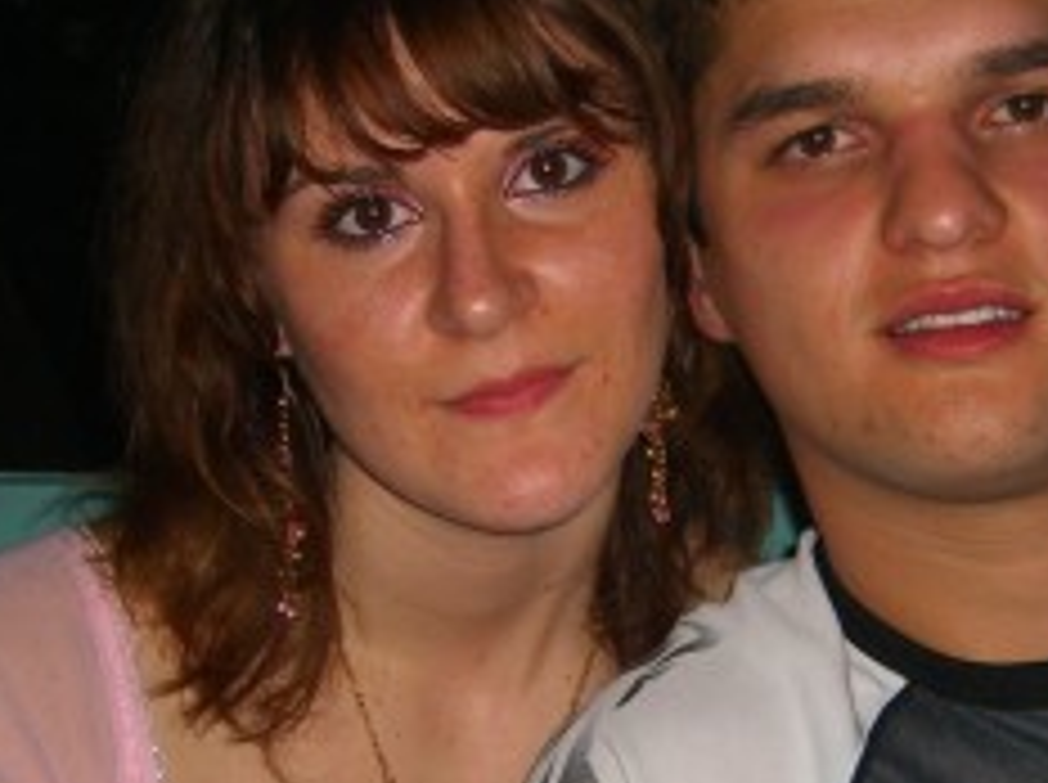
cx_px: 742
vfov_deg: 14.9
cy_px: 644
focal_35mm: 98
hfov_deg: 20.0
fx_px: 2962
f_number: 2.8
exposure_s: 1/60
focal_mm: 7.9
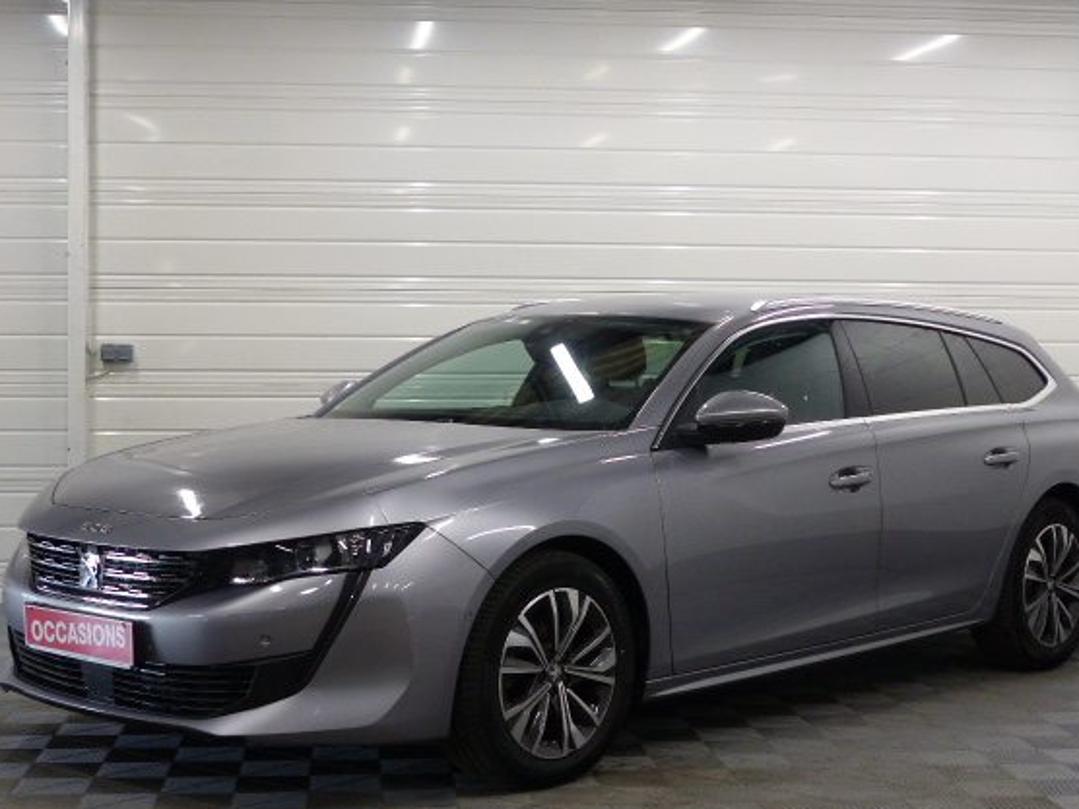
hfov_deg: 31.7
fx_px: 1901
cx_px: 549
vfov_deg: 24.0
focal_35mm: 61
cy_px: 464
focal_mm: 9.1
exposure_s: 1/60
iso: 250
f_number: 2.8
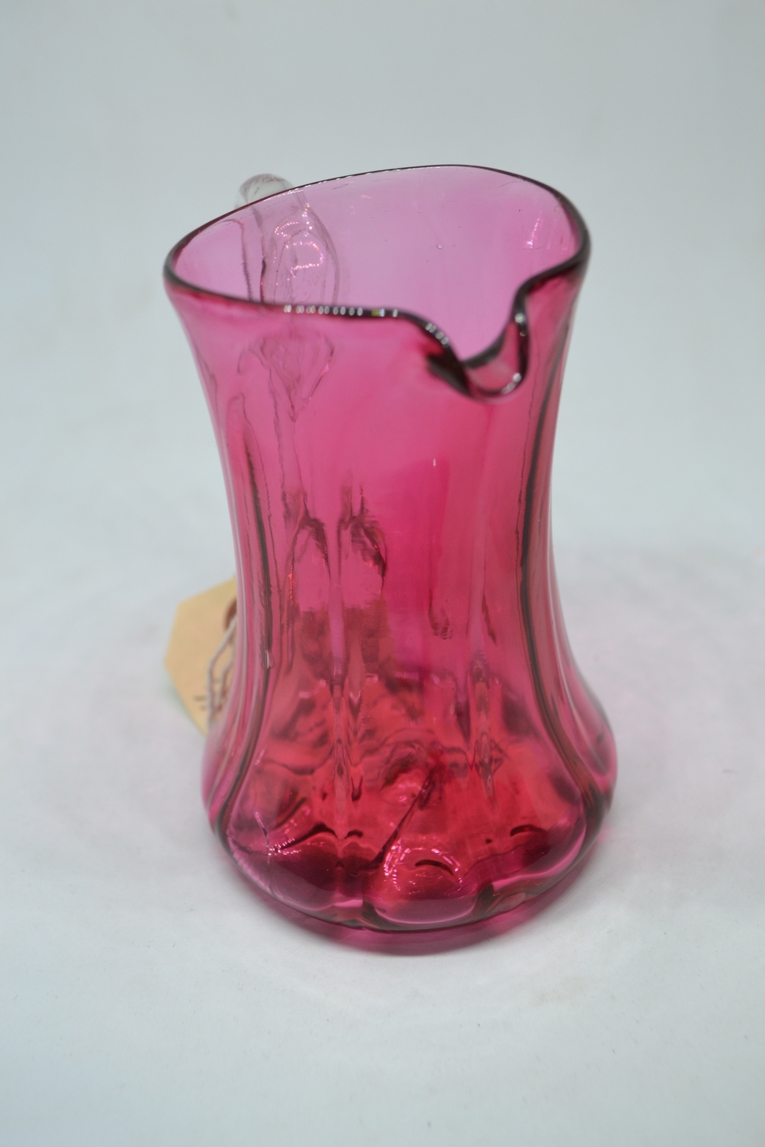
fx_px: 1338
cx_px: 382
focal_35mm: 42
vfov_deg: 46.4
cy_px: 574
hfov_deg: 31.9
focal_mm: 28
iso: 400
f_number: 5
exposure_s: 1/60
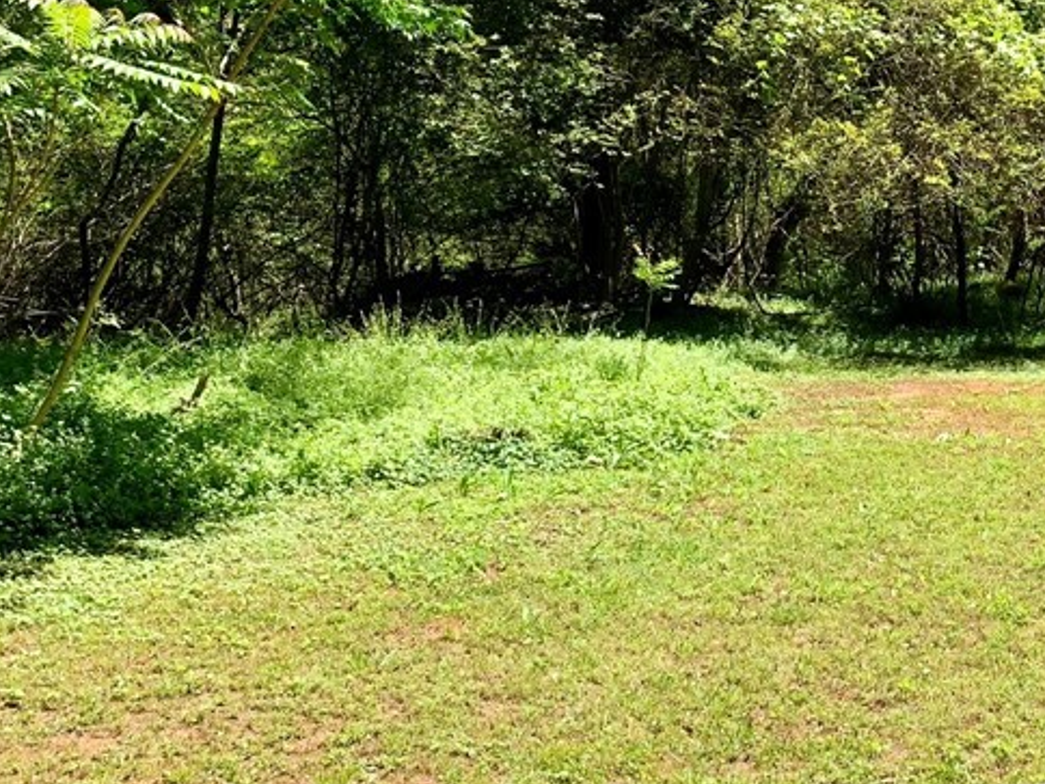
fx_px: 1660
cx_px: 963
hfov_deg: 32.9
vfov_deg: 26.0
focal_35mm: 55
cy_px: 147
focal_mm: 4.25
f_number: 1.8
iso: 25
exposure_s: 1/783
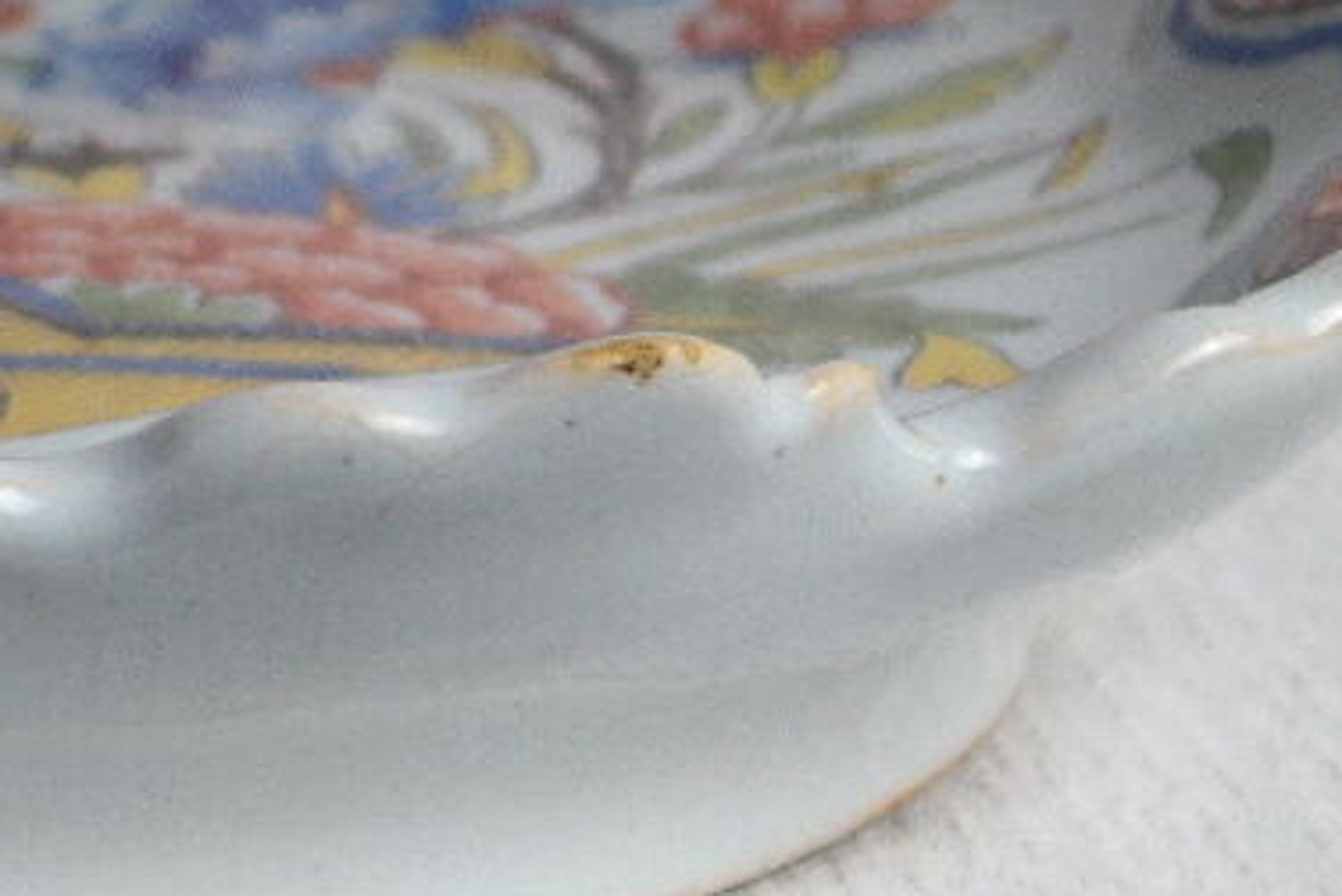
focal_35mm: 354
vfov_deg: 3.9
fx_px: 13201
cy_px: 364
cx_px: -1256
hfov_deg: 5.7
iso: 400
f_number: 5.6
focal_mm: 50
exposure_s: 1/80
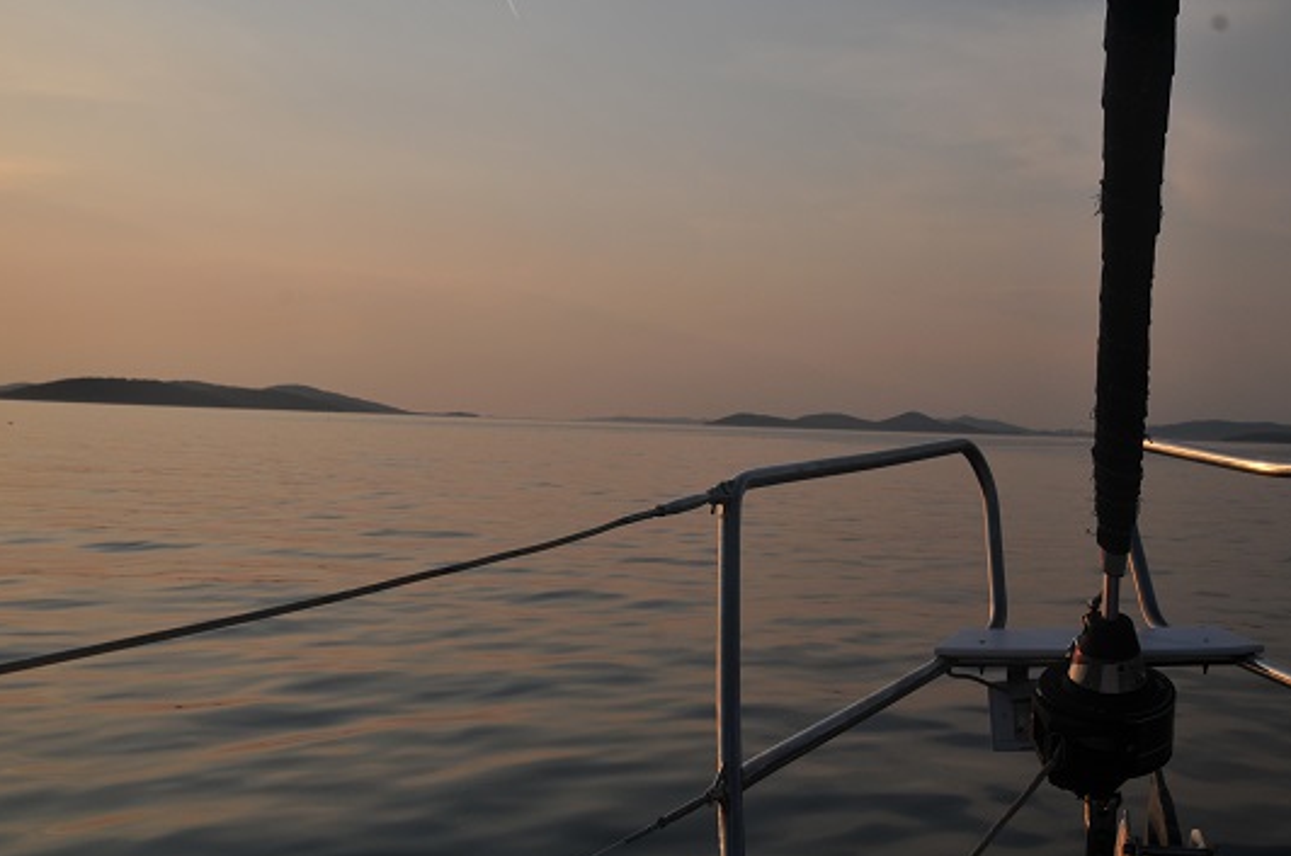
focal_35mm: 44
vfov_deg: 30.4
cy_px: 439
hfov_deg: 44.5
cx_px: 677
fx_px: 1575
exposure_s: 1/1250
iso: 200
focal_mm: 26
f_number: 10
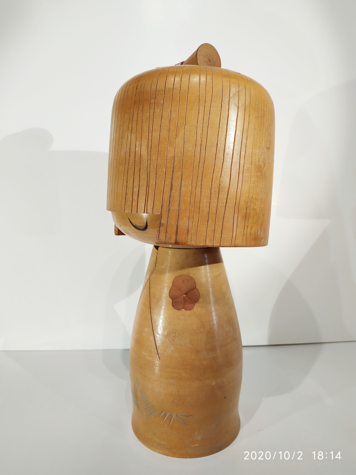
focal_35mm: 24
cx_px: 178
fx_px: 329
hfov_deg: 56.8
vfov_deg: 71.6
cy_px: 238
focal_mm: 3.94
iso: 100
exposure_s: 1/50
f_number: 1.9
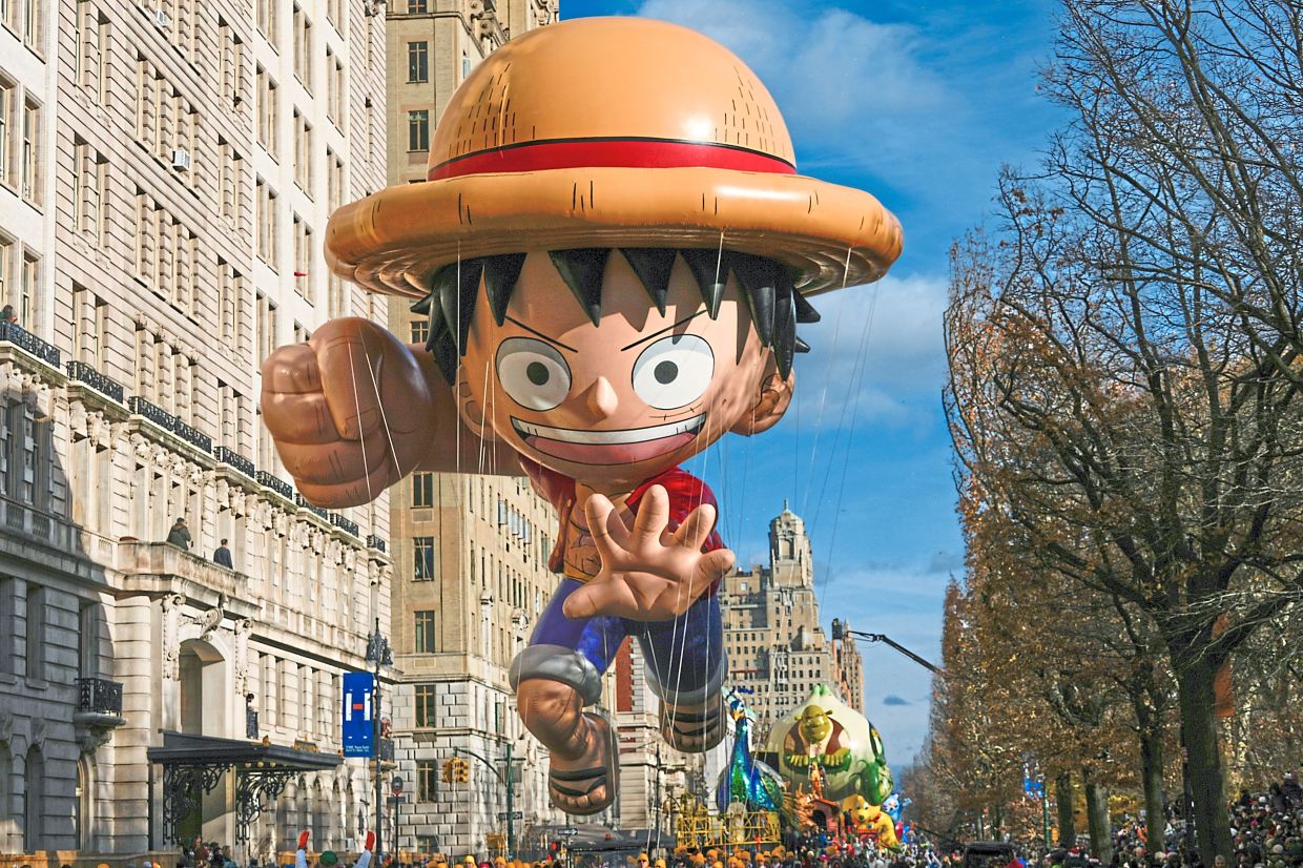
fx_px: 2533
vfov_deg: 19.4
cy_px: 434
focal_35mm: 70
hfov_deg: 28.9
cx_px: 652
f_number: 9
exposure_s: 1/1250
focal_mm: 70
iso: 125
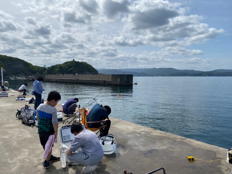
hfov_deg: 67.3
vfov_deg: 53.1
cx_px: 116
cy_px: 87
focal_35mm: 26
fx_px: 174
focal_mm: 4.25
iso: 32
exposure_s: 1/6410
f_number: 1.8
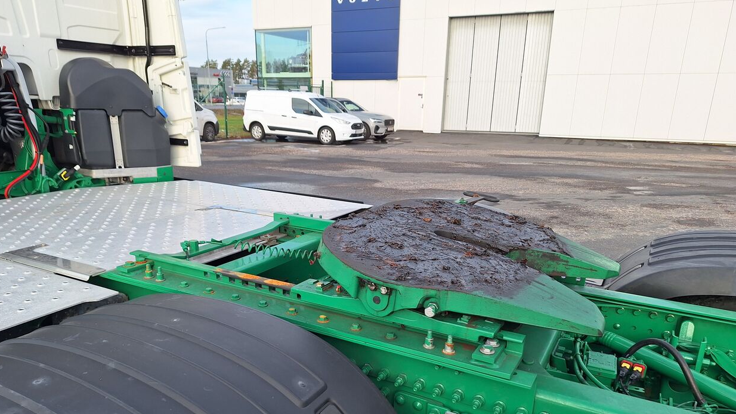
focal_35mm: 26
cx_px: 356
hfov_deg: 71.9
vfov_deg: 43.6
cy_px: 285
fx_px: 507
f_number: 1.8
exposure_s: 1/805
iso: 40
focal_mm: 5.54
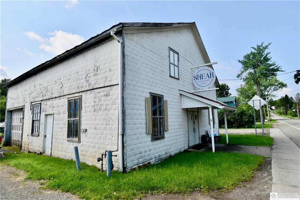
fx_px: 163
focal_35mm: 20
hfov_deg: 85.4
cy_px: 100
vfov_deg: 63.2
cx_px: 150
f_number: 8
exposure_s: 1/250
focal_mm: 13
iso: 100
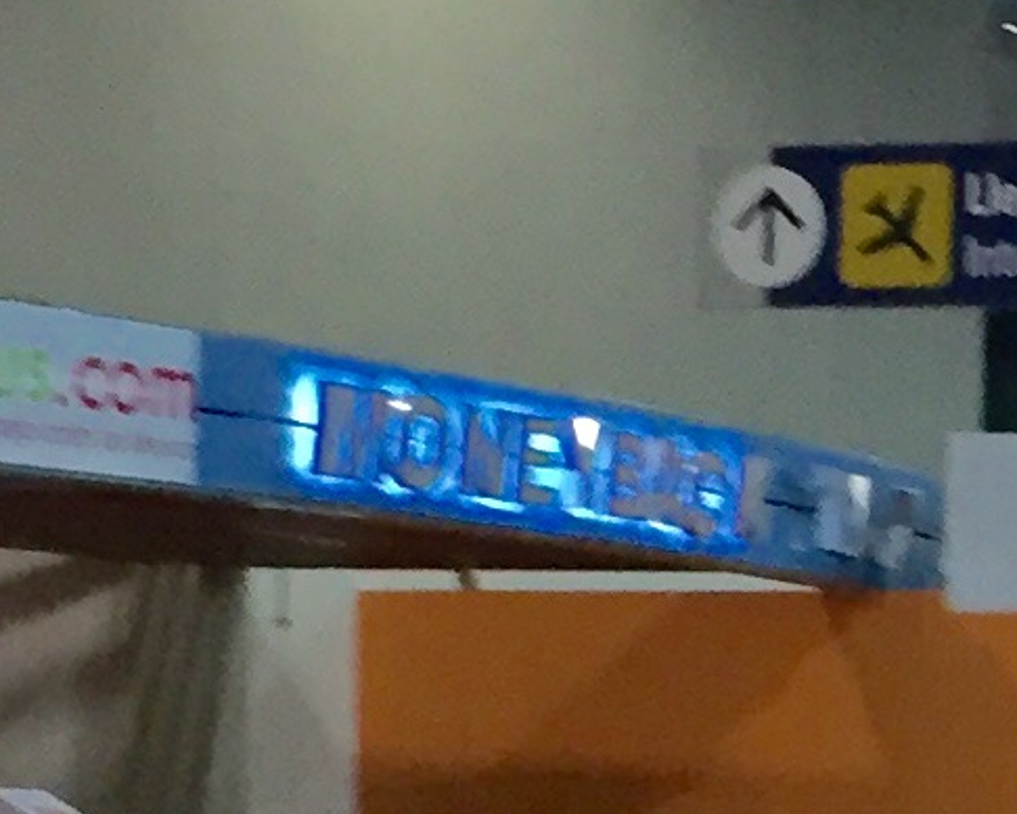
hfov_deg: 9.8
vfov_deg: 8.0
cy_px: 1193
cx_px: 1615
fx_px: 5720
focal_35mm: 190
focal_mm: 4.15
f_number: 2.2
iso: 125
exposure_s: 1/30
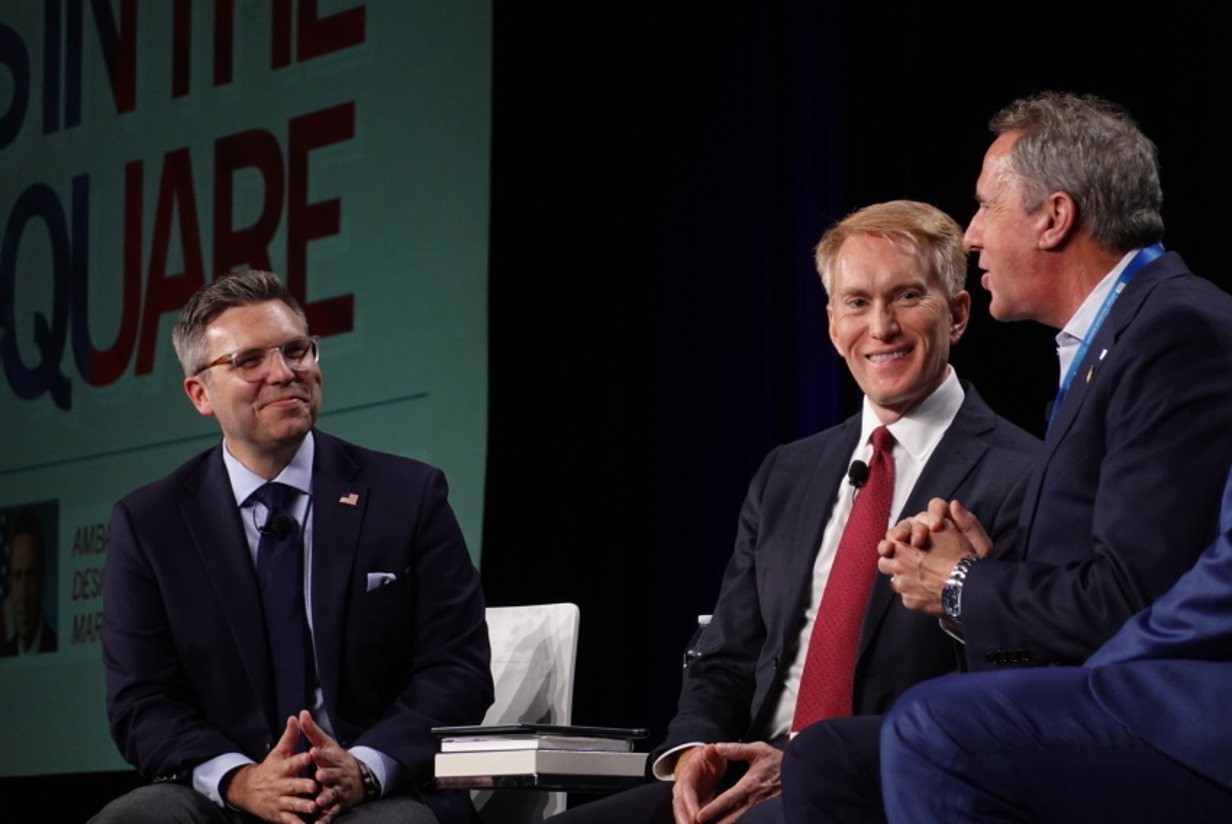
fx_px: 6849
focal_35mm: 200
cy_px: 412
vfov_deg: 6.9
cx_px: 616
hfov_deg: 10.3
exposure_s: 1/100
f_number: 4.5
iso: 800
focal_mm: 72
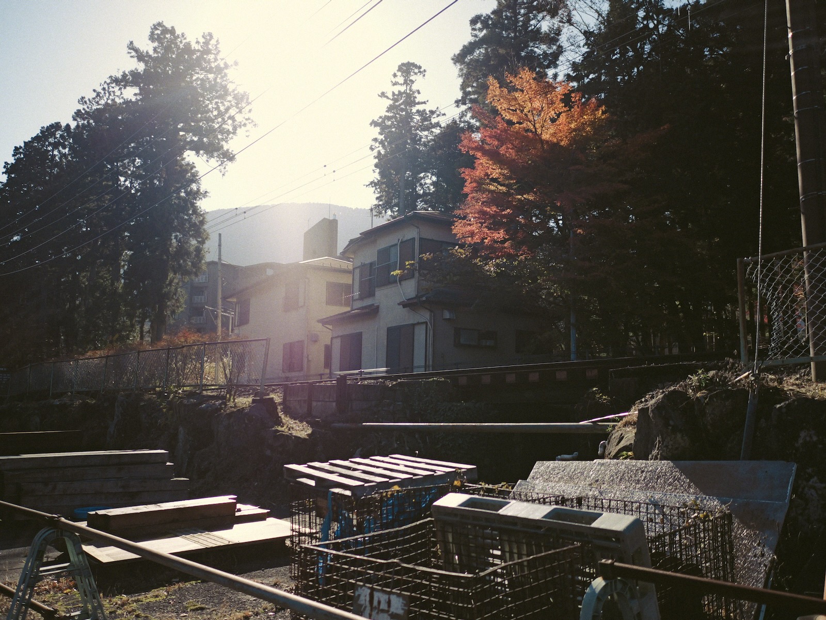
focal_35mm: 30
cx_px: 413
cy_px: 310
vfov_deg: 46.8
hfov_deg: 59.9
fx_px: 716
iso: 100
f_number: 1.7
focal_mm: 15
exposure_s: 1/4000
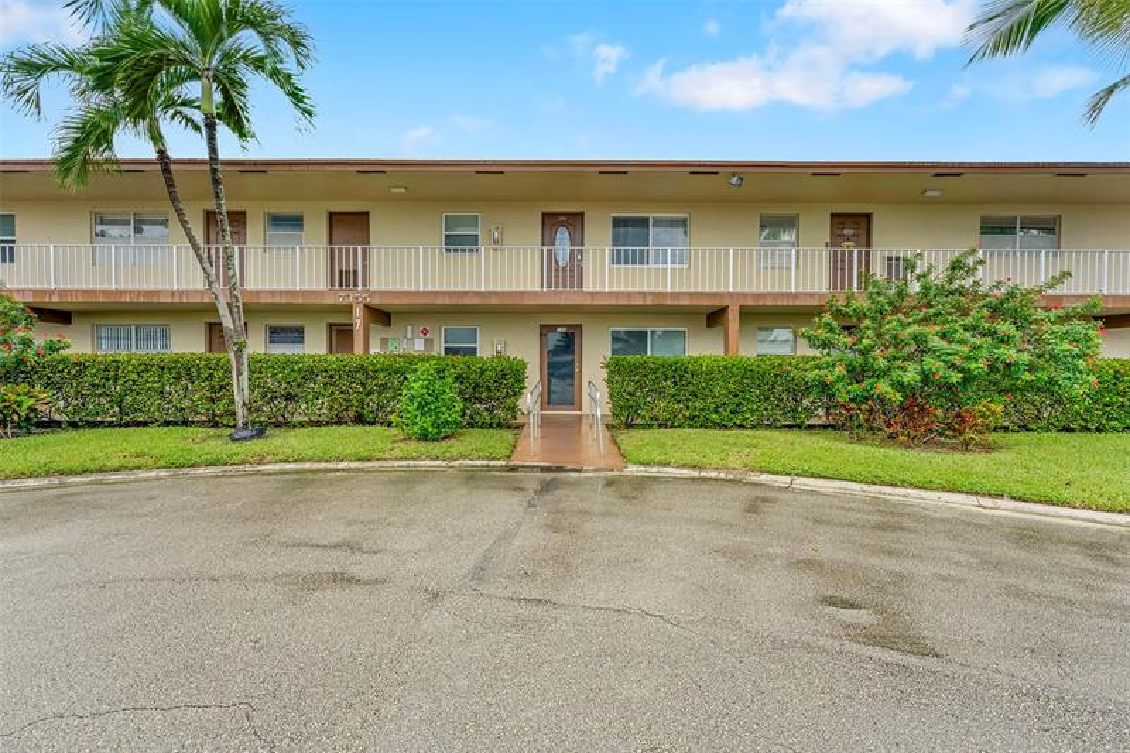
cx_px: 565
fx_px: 439
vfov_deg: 81.2
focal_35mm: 14
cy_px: 376
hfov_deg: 104.3
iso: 640
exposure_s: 1/200
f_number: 8
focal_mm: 14
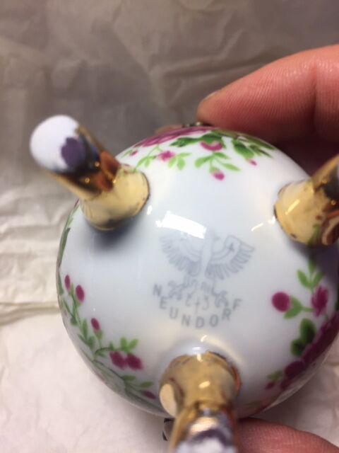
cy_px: 226
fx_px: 379
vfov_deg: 61.7
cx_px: 170
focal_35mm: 29
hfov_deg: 48.2
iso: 40
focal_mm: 4.15
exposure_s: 1/50
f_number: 2.2
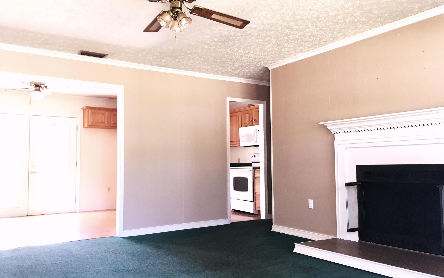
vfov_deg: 40.6
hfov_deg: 61.2
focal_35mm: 31
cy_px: 138
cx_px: 221
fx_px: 375
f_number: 2.2
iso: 50
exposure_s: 1/30
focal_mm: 4.15
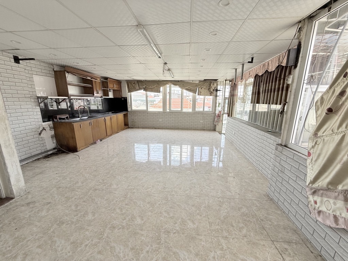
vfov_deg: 85.7
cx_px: 174
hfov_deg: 102.1
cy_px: 130
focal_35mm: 14
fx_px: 141
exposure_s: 1/156
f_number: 2.2
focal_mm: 2.22
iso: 50
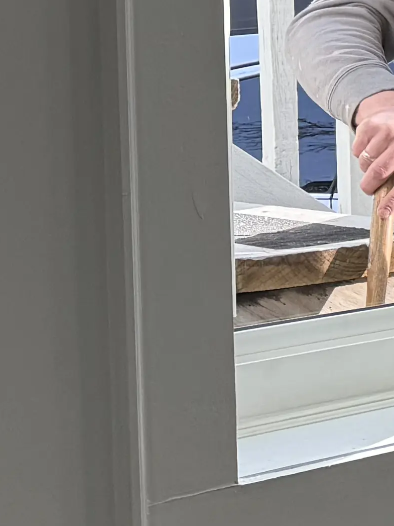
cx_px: 1368
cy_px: -33
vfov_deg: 14.7
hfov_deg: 8.4
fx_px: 1987
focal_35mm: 131
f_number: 1.78
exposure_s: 1/198
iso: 80
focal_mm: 6.76
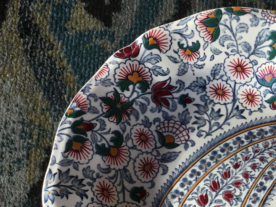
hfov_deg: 27.7
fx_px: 550
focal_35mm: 69
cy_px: 198
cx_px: 210
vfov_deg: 20.7
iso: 40
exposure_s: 1/100
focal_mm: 3.3
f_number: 2.4
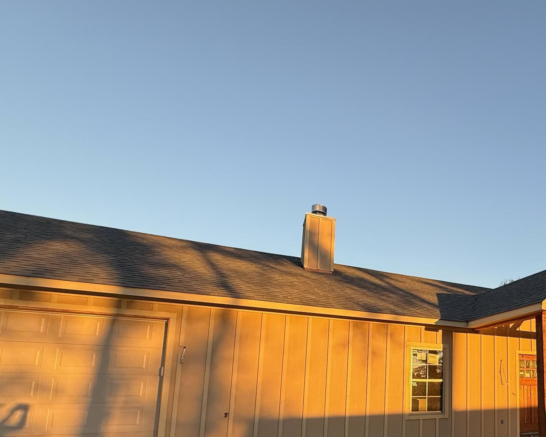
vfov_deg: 55.5
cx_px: 450
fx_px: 388
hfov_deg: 63.1
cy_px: 336
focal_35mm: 24
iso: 50
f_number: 2.2
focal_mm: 2.22
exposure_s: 1/319
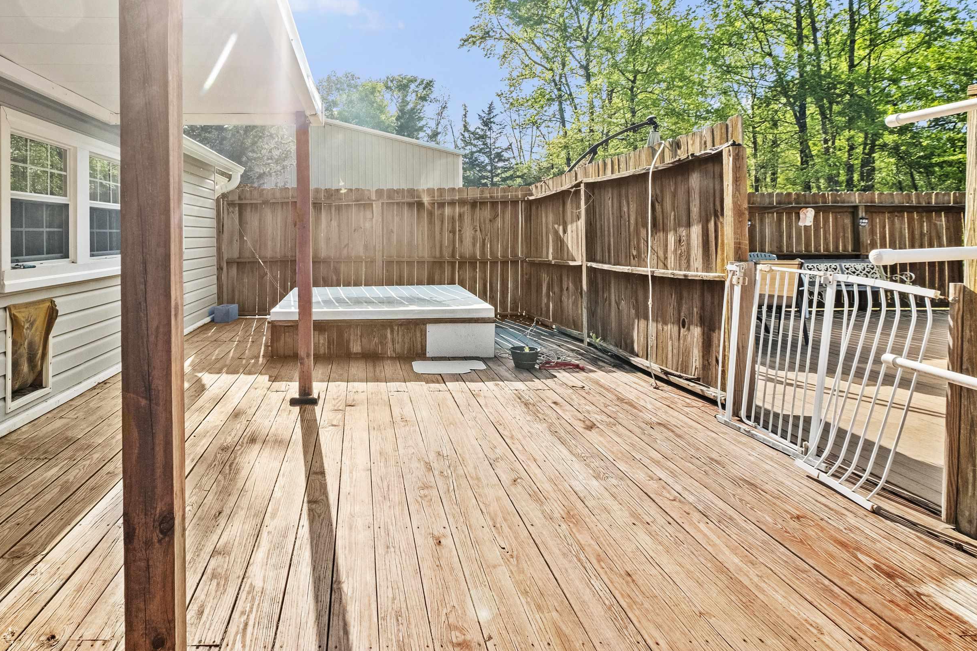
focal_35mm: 19
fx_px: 516
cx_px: 372
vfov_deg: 63.9
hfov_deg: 85.4
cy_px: 255
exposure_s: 1/125
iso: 640
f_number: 6.4
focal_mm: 10
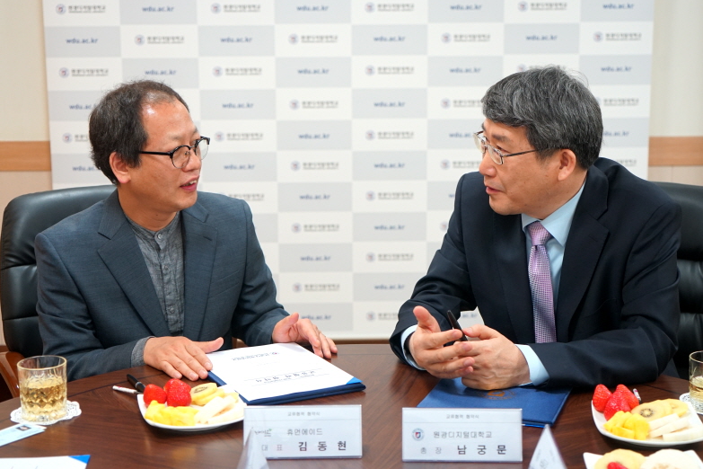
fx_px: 918
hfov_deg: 41.9
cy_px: 236
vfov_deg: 28.6
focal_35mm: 47
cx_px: 345
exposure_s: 1/160
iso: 1000
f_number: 4
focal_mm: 46
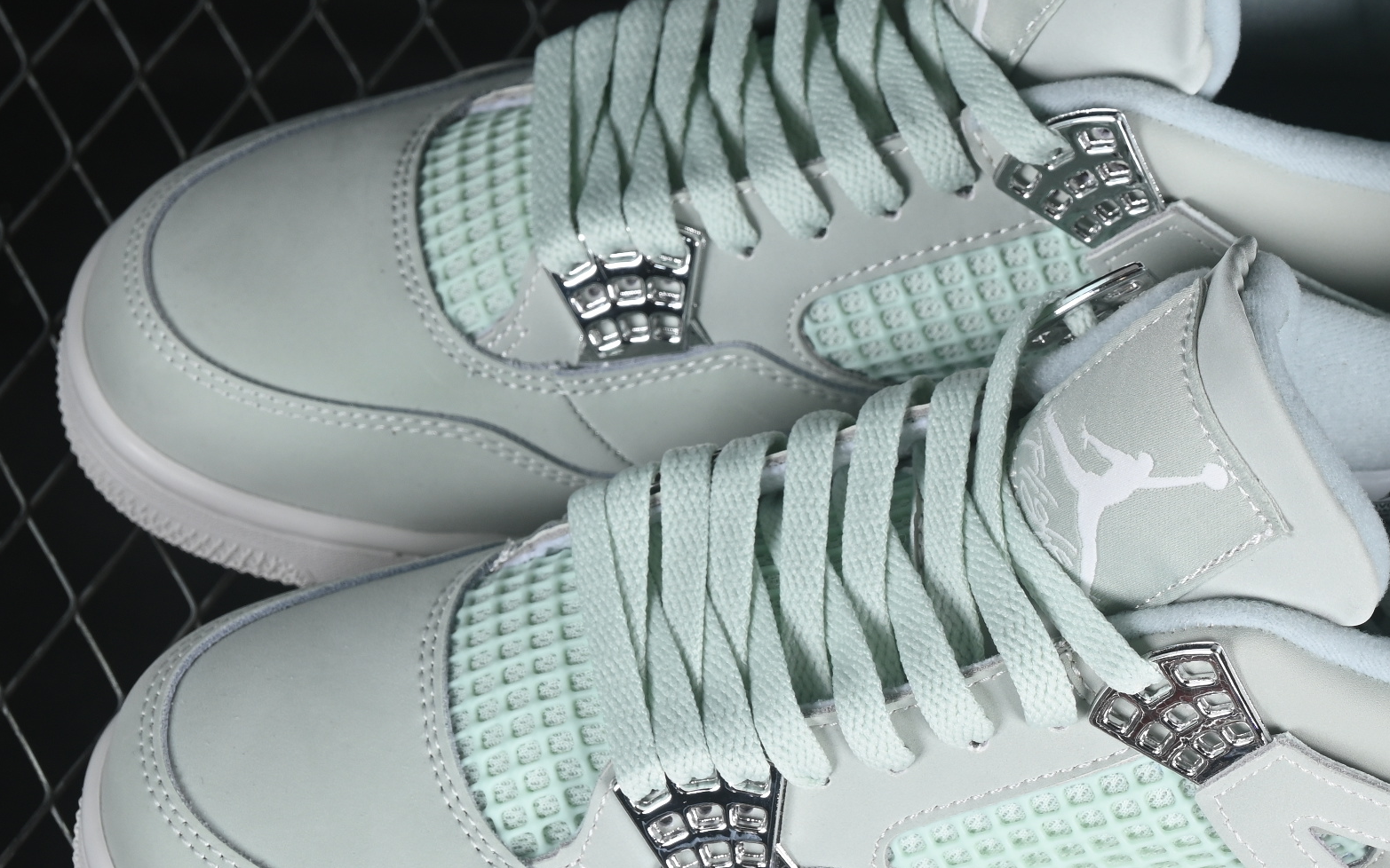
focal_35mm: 136
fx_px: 5152
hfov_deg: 15.3
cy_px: 495
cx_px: 950
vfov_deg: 9.6
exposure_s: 1/80
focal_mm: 50
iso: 160
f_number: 7.1
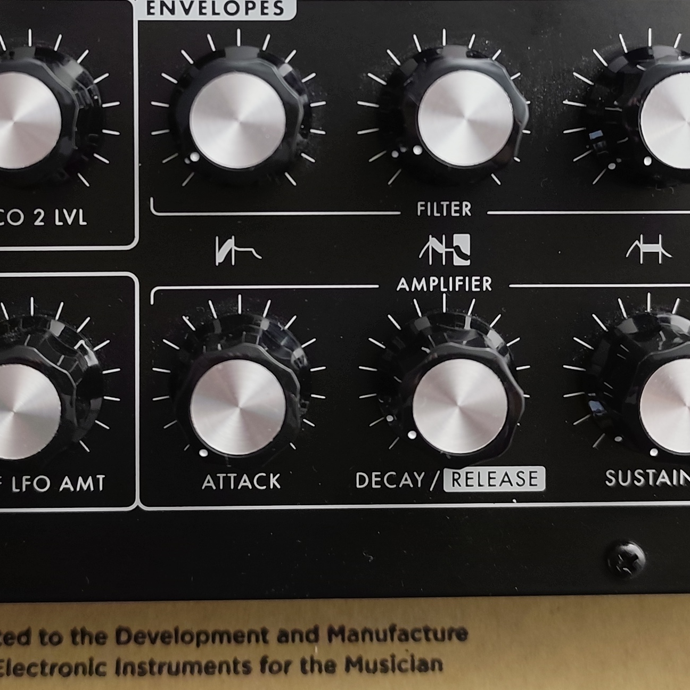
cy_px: 125
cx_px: 302
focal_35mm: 64
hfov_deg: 26.9
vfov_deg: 26.3
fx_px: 1443
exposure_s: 1/33.3
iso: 320
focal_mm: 6.19
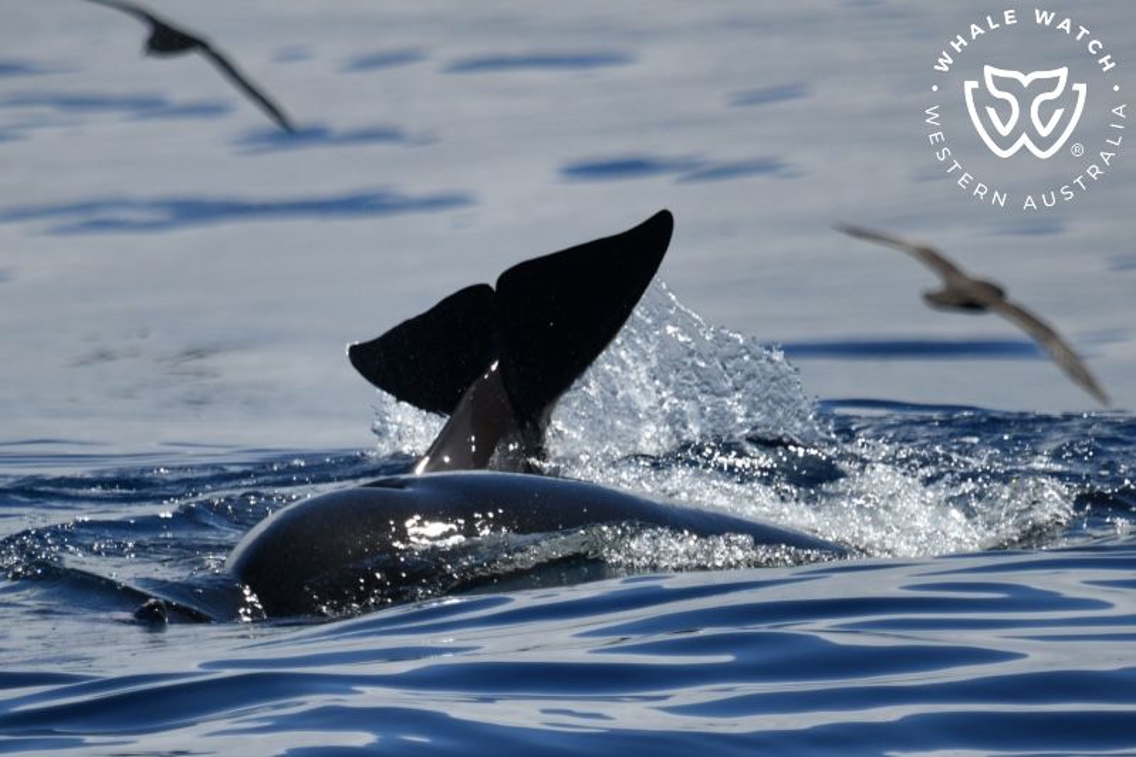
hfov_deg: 3.4
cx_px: 568
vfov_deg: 2.3
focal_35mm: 600
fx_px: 18928
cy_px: 378
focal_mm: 600
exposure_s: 1/8000
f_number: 6.3
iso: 640
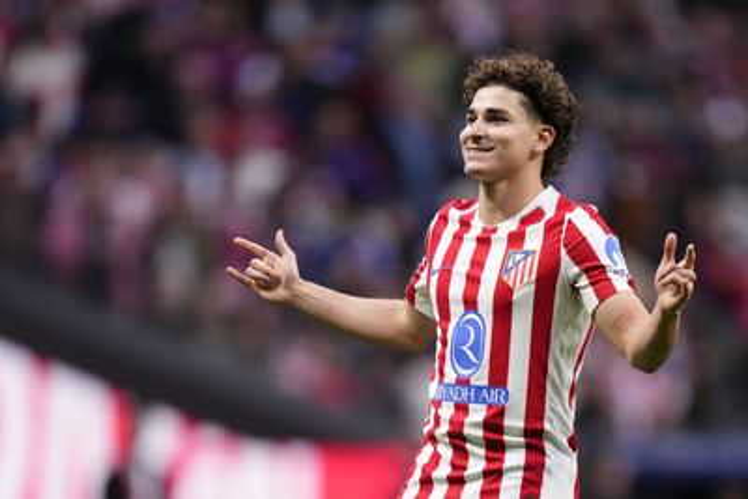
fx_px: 8314
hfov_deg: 5.2
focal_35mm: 400
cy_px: 250
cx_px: 374
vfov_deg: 3.4
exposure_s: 1/2000
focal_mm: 400
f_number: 2.8
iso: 2500
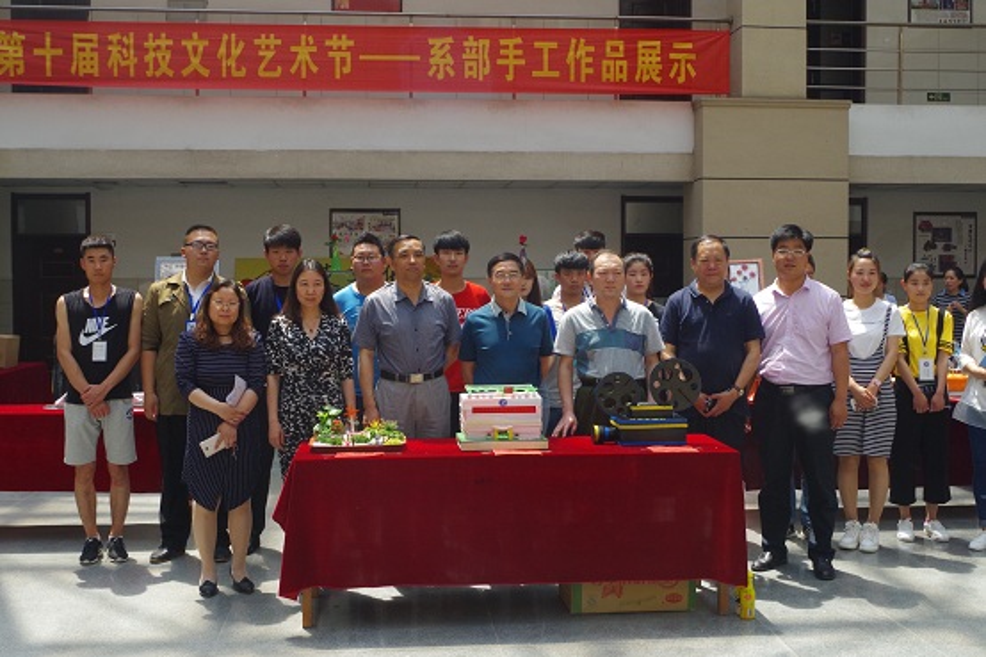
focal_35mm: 42
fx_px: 1150
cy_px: 328
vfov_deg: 31.9
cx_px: 493
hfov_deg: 46.4
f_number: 13
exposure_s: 1/160
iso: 800
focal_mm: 28.13
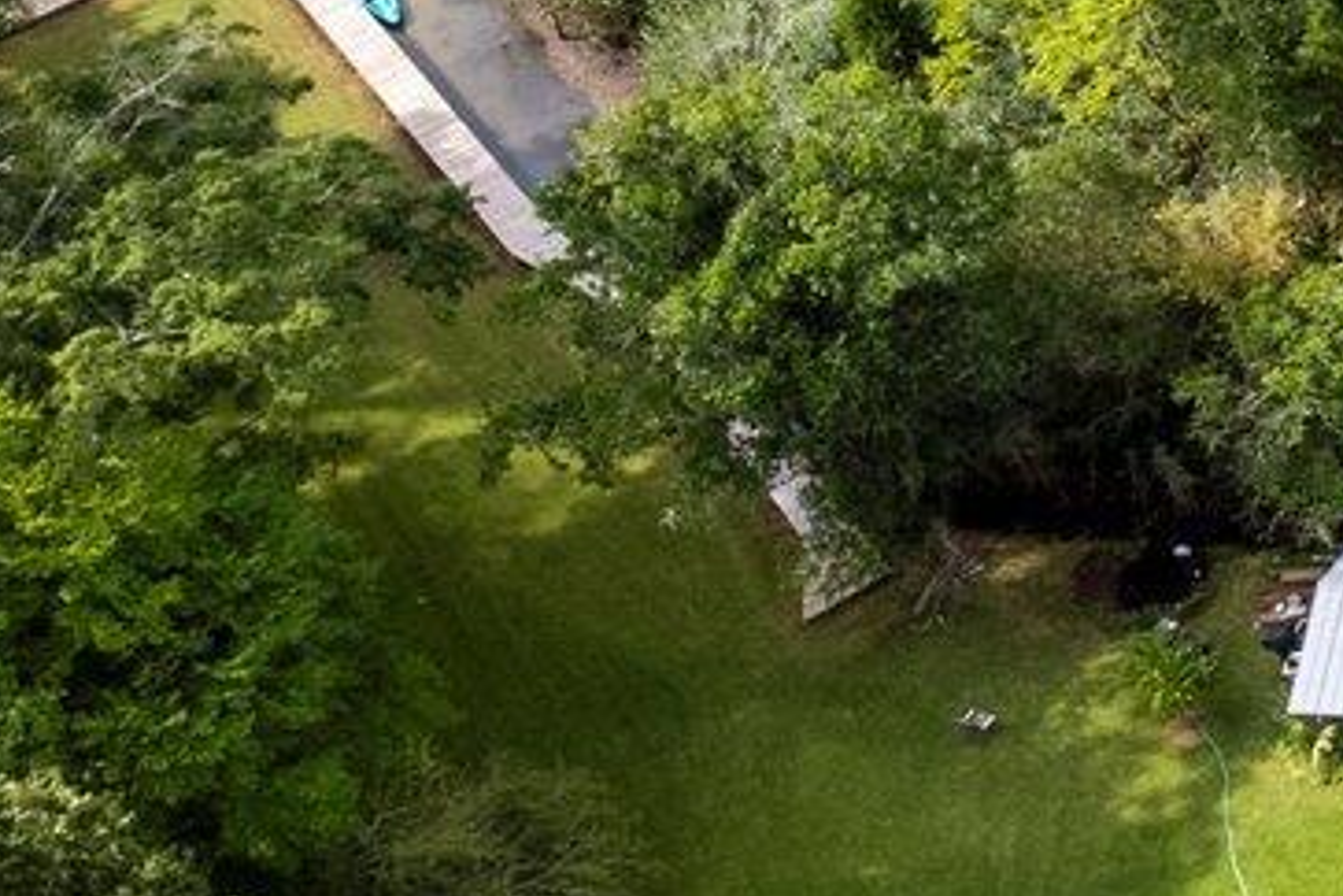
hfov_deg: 13.0
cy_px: -355
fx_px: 4626
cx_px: 3111
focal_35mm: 124
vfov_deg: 10.7
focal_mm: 8.38
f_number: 2.8
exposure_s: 1/120
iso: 100
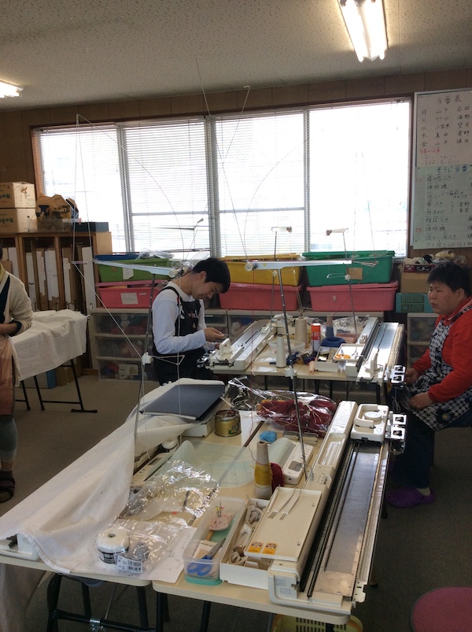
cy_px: 316
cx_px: 236
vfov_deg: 55.4
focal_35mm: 33
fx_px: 601
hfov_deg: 42.9
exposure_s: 1/120
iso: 50
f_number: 2.4
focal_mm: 3.3
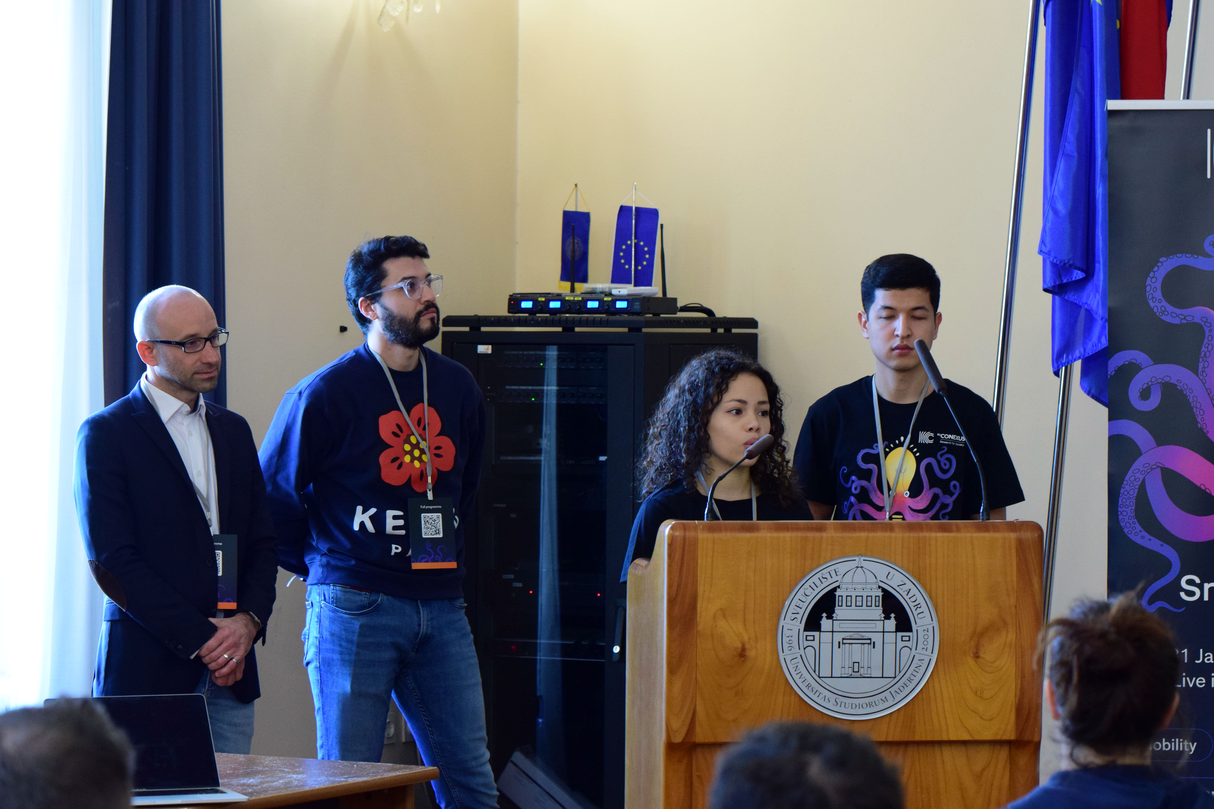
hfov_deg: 14.4
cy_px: 404
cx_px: 607
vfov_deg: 9.6
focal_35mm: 142
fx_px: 4805
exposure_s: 1/50
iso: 2000
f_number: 5
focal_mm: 95
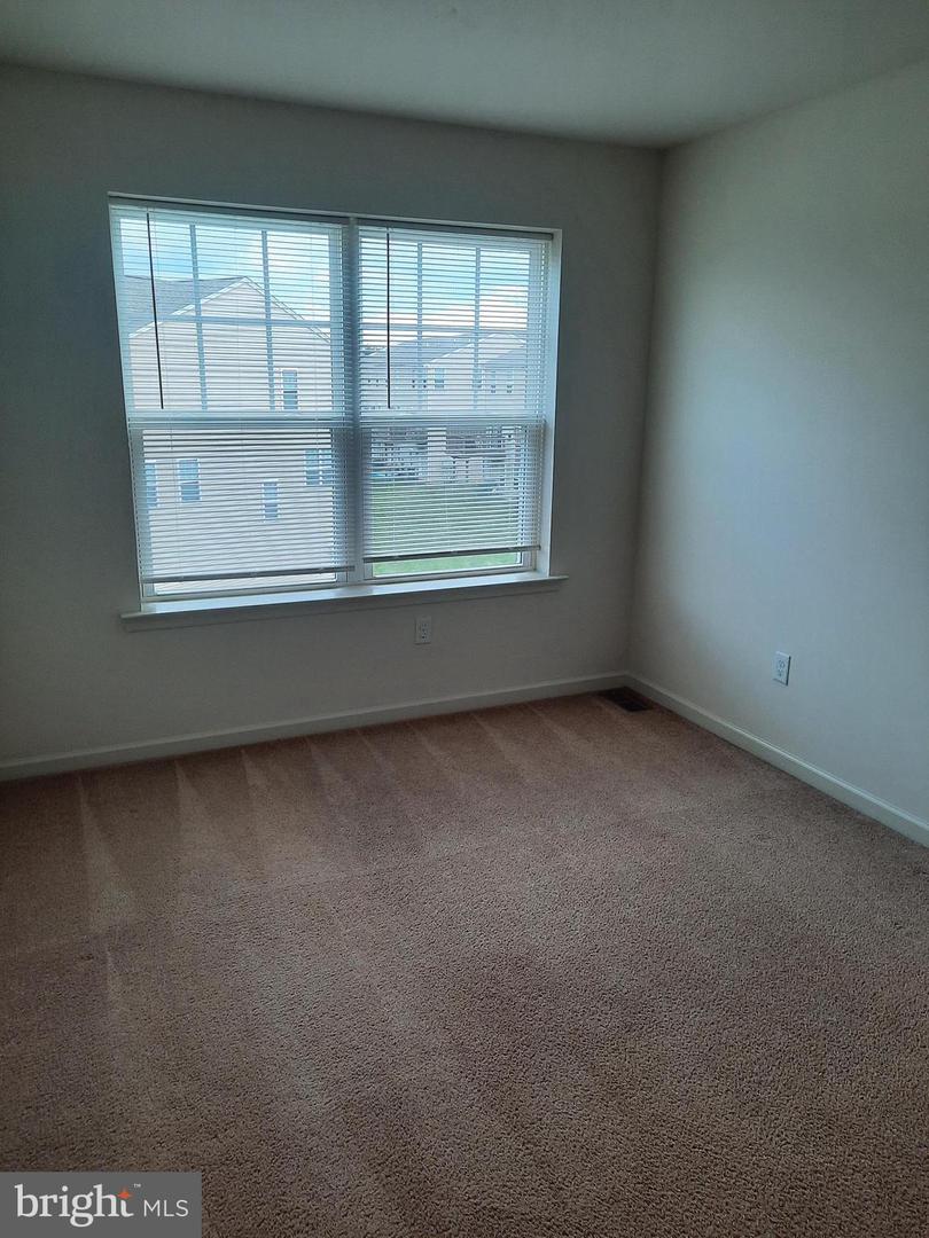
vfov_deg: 69.4
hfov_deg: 54.9
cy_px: 619
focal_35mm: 25
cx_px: 464
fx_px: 895
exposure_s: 1/120
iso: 50
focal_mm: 4.6
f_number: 2
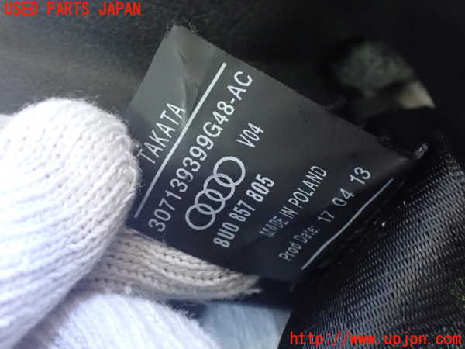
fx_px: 403
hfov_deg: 60.0
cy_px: 174
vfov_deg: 46.8
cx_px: 232
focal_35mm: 30
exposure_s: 1/15
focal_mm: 5.4
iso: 1600
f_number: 2.3
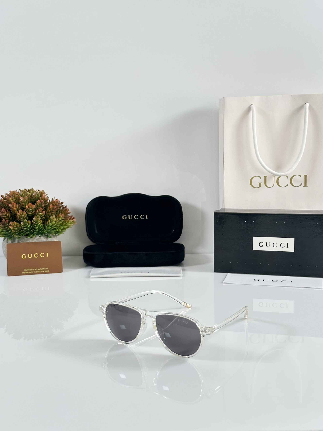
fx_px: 597
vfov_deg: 39.7
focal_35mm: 48
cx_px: 162
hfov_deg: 30.3
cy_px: 216
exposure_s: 1/121
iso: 80
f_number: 1.78
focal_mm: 6.86
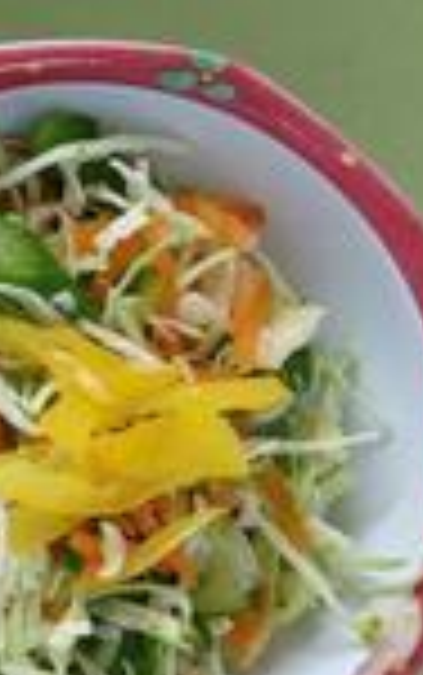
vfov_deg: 14.8
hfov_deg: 8.2
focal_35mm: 140
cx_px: -756
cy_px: 72
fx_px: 2577
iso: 50
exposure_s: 1/40
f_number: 2.4
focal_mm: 4.13
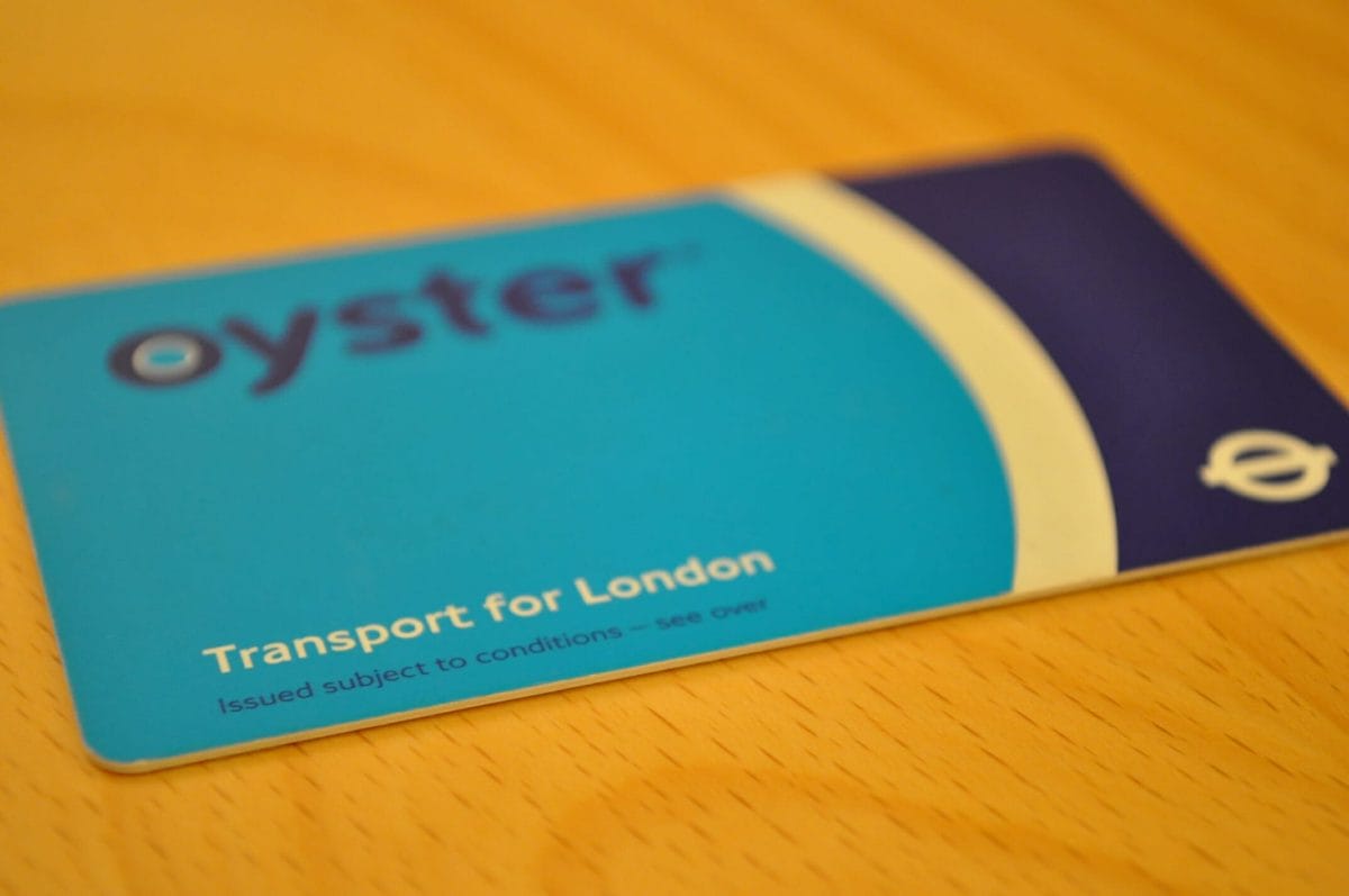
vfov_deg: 16.5
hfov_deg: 24.6
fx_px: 3088
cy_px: 448
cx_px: 674
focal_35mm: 82
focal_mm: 55
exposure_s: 1/8
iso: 1600
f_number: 5.6
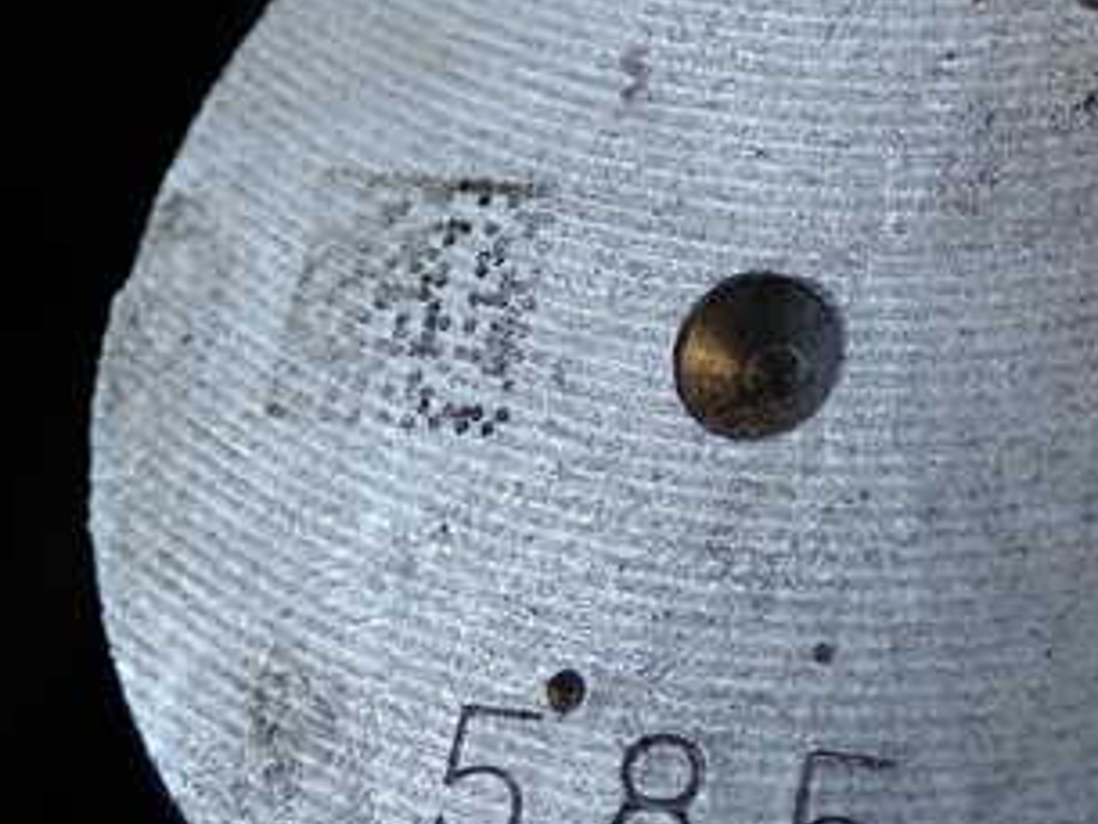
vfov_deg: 12.1
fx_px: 3871
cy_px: 306
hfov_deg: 16.1
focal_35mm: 122
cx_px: 749
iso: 250
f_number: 3.6
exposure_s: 1/125
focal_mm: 11.09
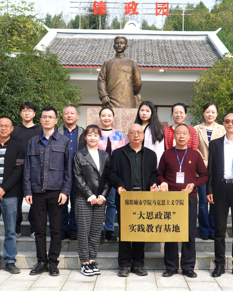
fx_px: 474
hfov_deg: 27.6
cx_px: 133
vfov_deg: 34.2
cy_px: 146
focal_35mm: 55
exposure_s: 1/500
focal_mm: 26
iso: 125
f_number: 4.5
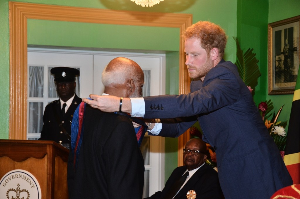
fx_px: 624
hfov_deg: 27.0
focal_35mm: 75
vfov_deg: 18.1
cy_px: 100
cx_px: 150
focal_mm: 50
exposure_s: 1/60
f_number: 6.3
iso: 500
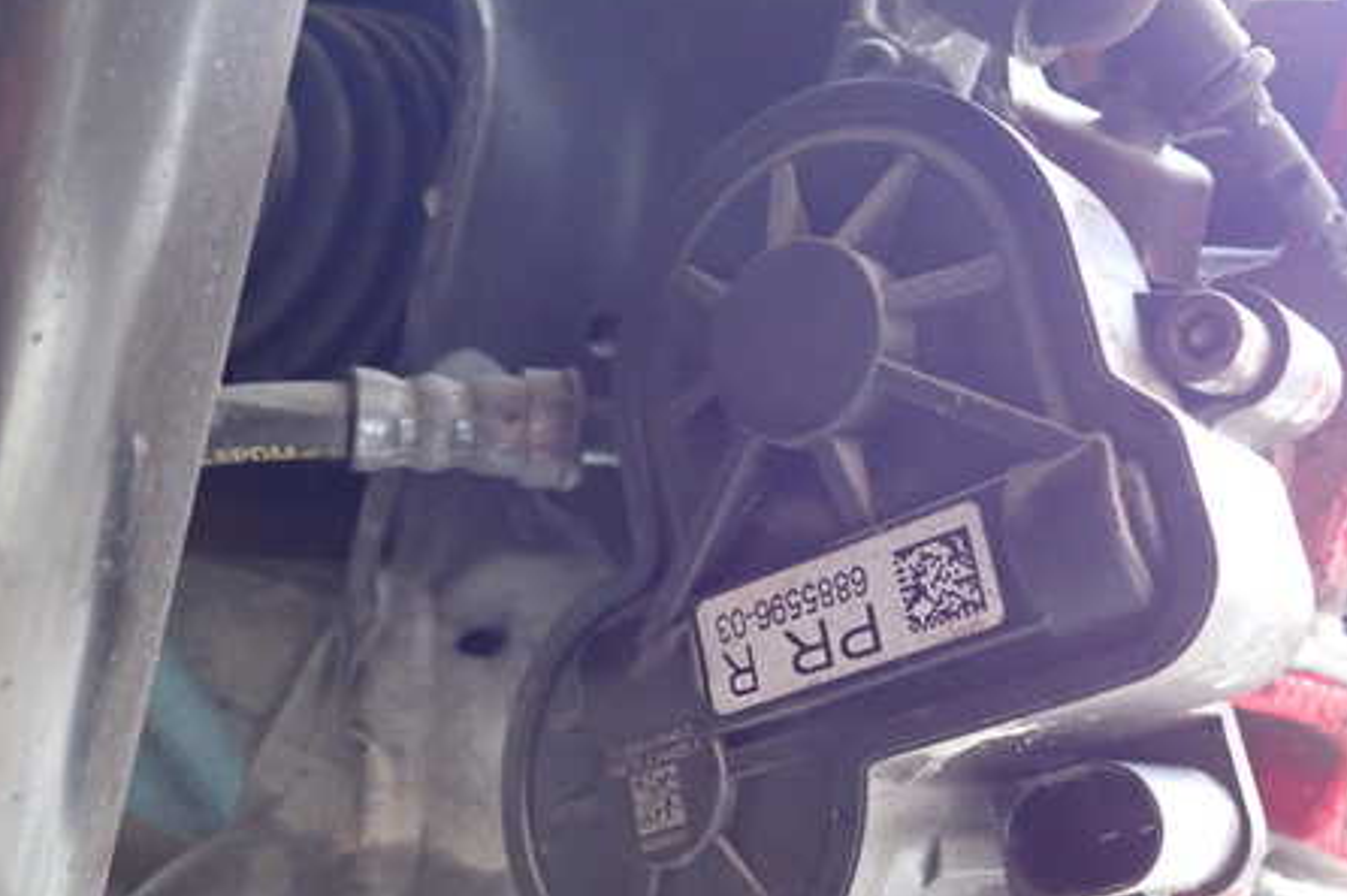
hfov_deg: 46.1
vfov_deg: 31.8
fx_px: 1571
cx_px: 828
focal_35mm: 42
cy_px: 495
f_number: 2.3
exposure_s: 1/160
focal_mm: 5.4
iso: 800
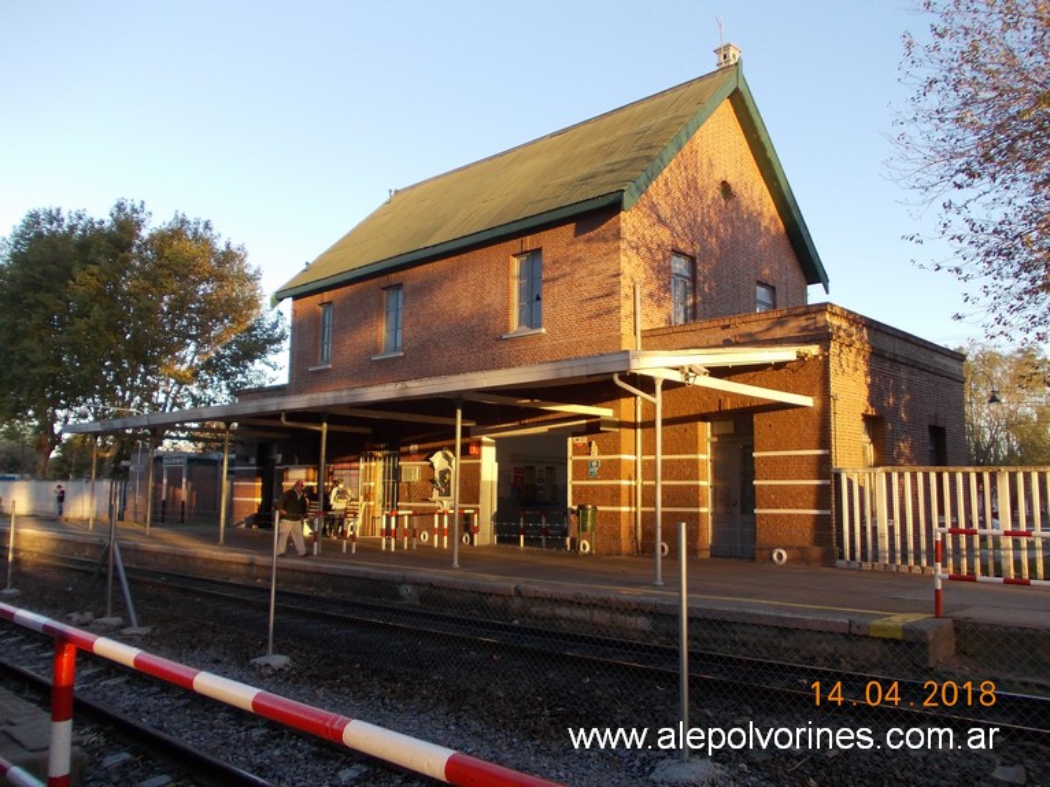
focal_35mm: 28
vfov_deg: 49.7
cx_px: 525
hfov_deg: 63.5
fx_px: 849
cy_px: 394
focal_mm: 4
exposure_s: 1/200
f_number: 2.7
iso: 80
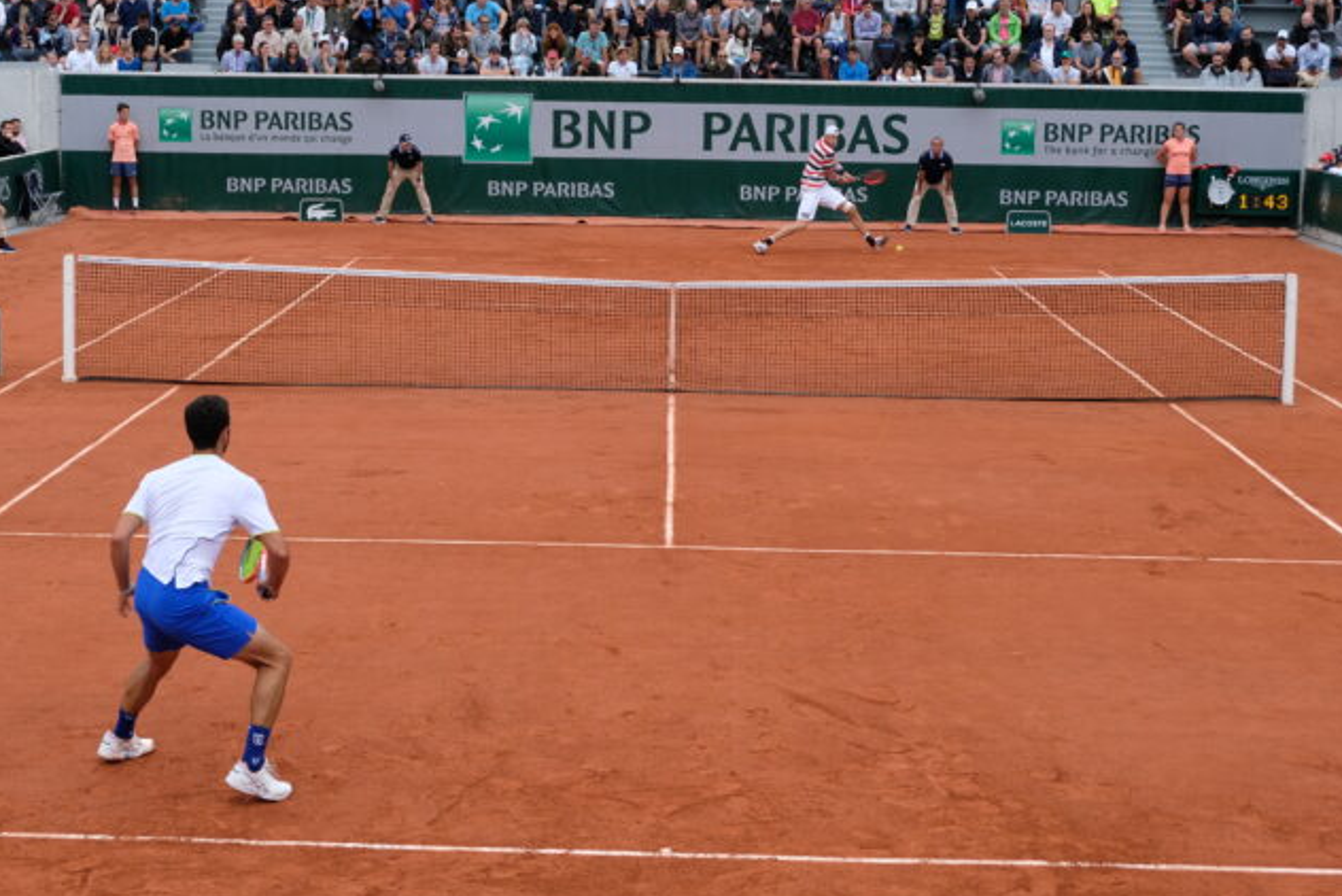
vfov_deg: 20.0
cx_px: 571
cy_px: 363
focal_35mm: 68
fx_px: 2536
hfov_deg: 29.6
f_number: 5.6
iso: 200
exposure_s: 1/240
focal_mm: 37.1
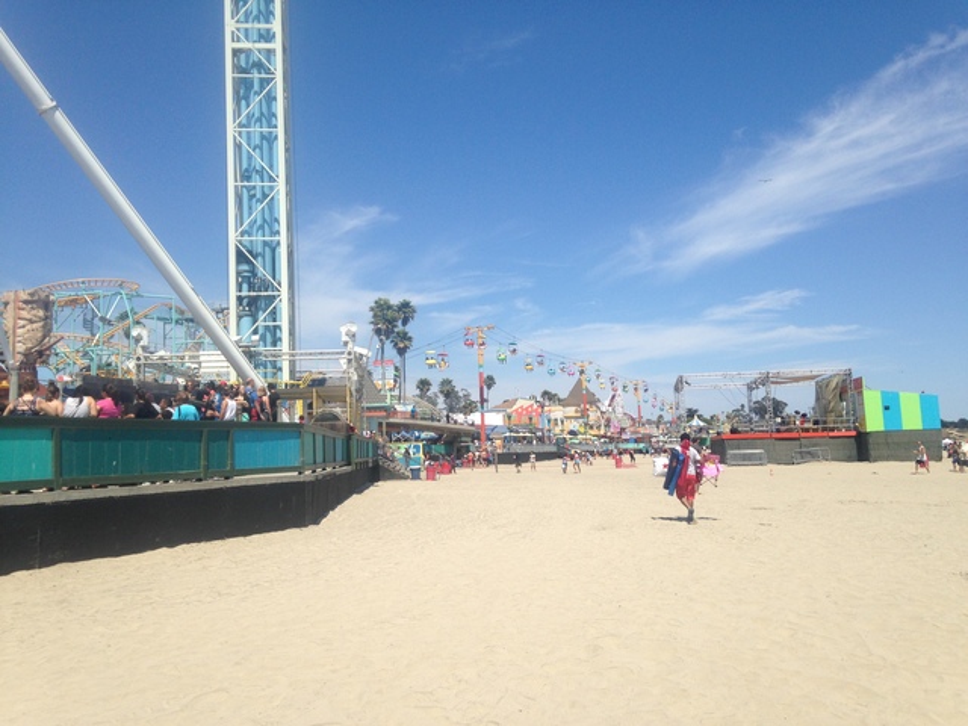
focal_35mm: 33
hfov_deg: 55.4
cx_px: 484
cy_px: 363
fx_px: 923
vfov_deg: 42.9
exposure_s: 1/2169
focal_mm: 4.12
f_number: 2.4
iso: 50
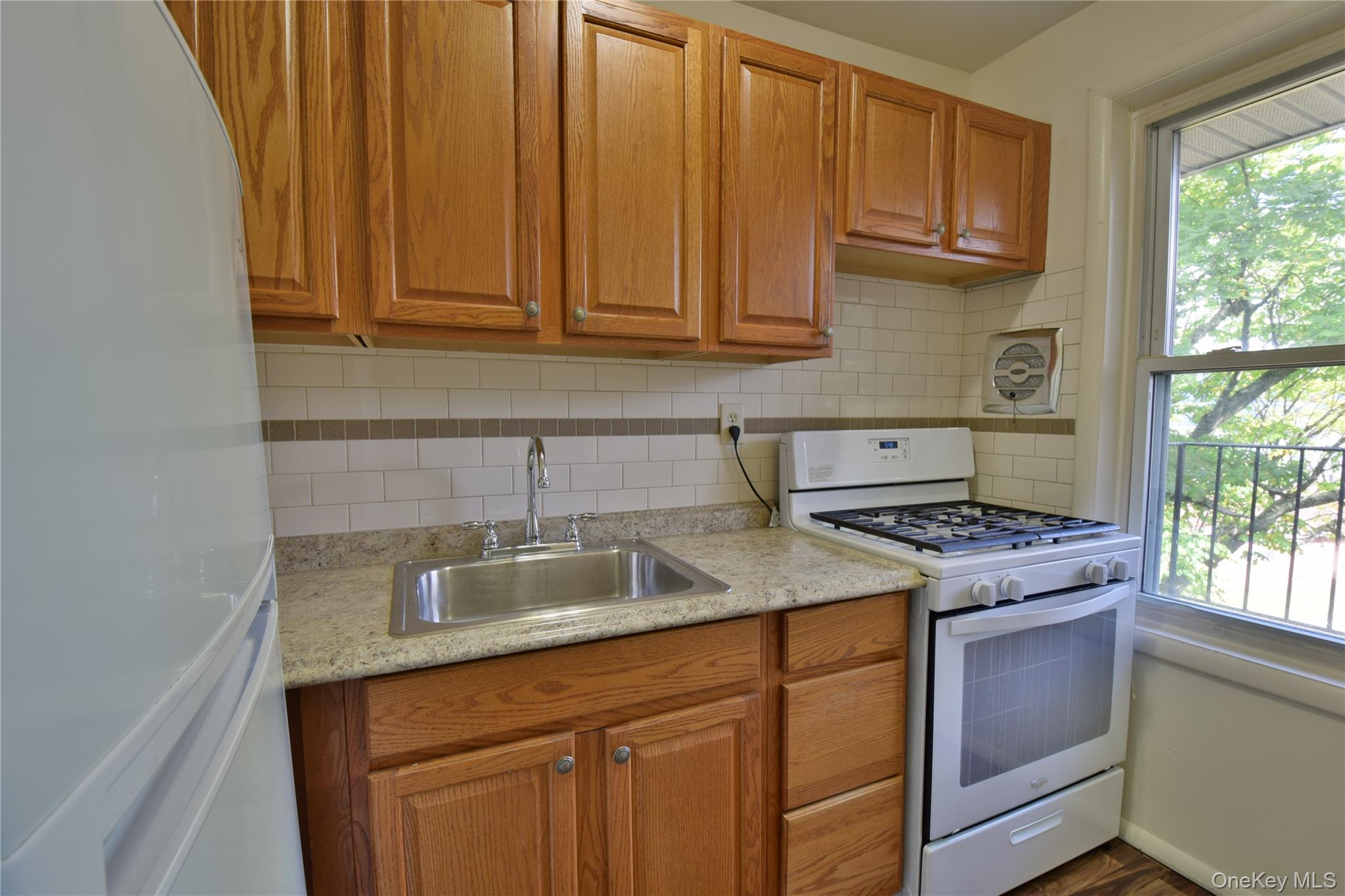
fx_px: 560
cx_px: 672
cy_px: 448
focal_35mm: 15
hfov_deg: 100.4
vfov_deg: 77.3
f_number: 8
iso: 100
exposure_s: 1/2.5
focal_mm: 10
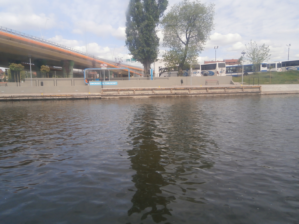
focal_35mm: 26
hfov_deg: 67.3
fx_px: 225
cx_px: 150
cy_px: 112
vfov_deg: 53.1
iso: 80
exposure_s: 1/640
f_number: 2.8
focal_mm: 4.7
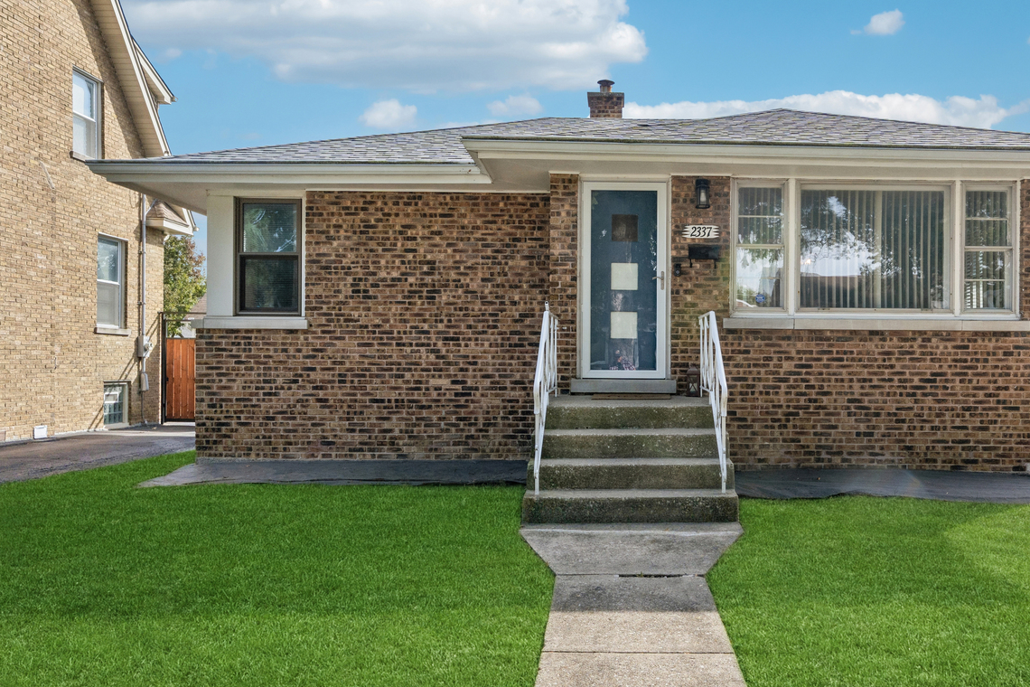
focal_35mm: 27
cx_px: 643
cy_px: 367
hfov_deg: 66.4
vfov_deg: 47.9
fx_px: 772
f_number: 8
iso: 400
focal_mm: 19
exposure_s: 1/1250
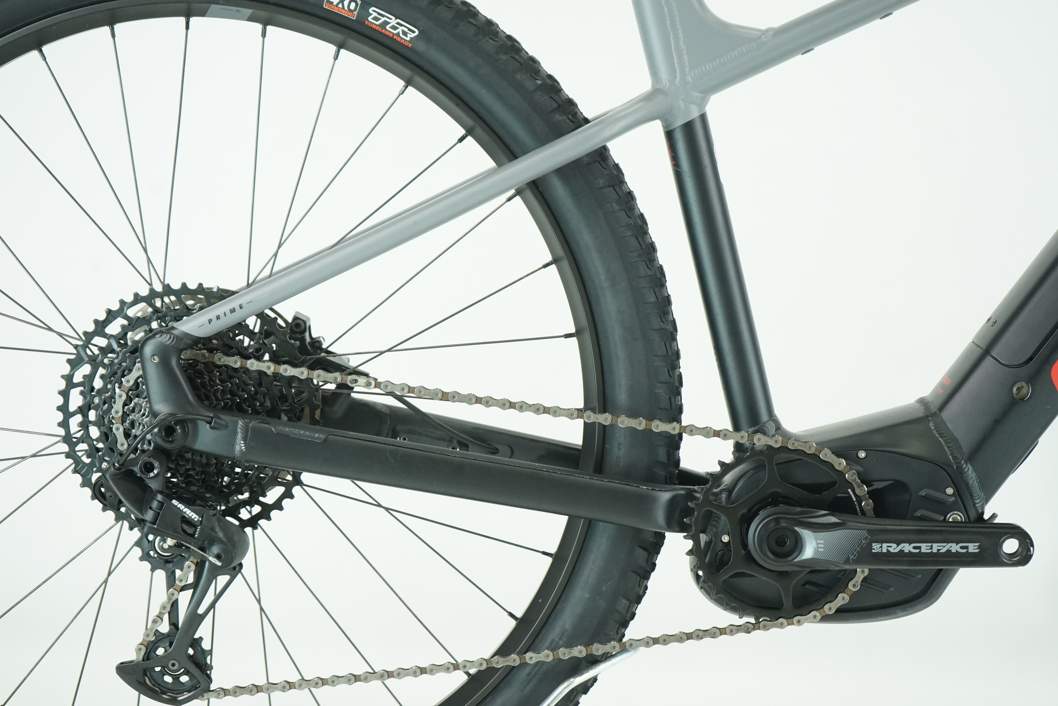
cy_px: 353
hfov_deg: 30.5
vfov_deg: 20.6
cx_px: 529
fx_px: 1940
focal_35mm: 66
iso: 2500
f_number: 5.6
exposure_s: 1/200
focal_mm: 66
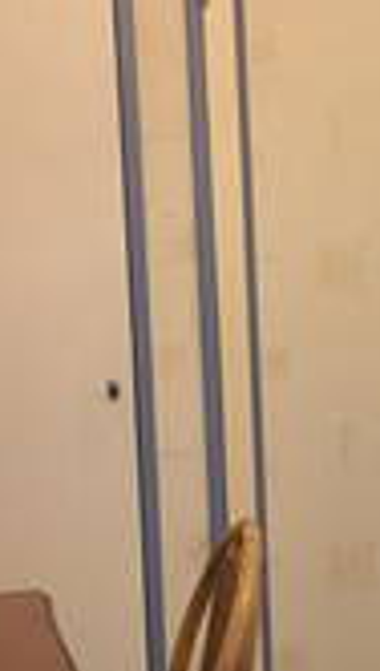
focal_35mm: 92
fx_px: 1640
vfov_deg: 22.9
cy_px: 505
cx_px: 590
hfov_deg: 12.5
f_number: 2.2
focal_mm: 4.15
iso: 250
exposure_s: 1/33
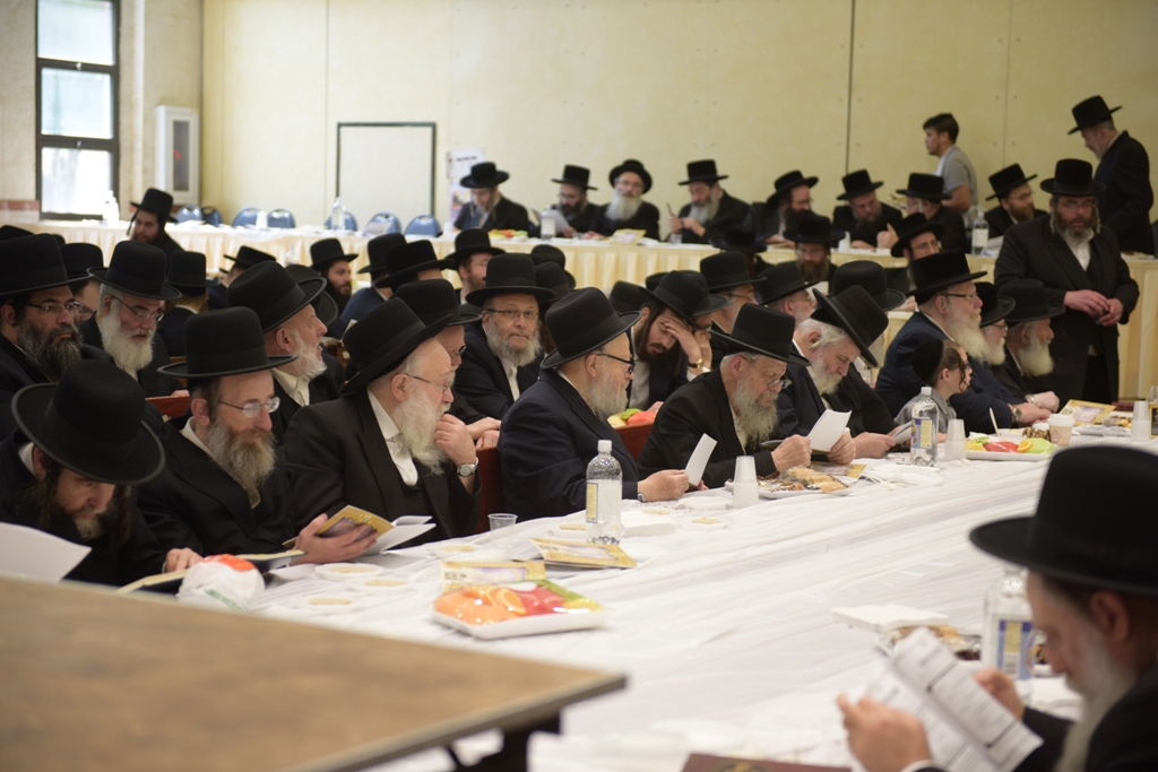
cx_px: 579
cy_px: 386
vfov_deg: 19.5
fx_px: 2252
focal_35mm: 70
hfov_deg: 28.8
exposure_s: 1/125
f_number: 2.8
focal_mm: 70
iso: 640
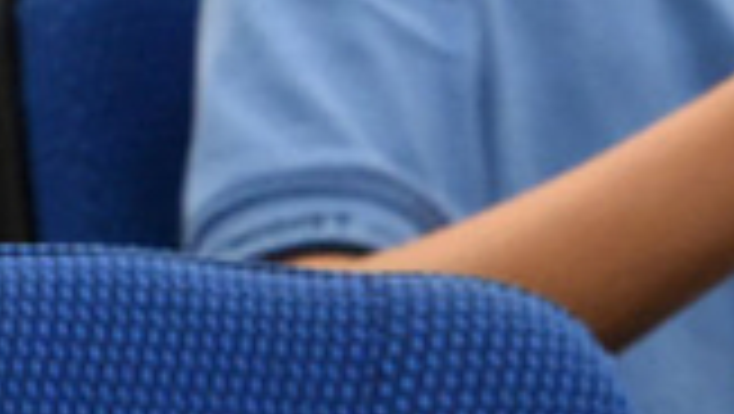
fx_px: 21368
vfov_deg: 1.1
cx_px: -802
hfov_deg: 2.0
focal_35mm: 1097
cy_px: -92
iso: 6400
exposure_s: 1/125
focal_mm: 190
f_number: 8
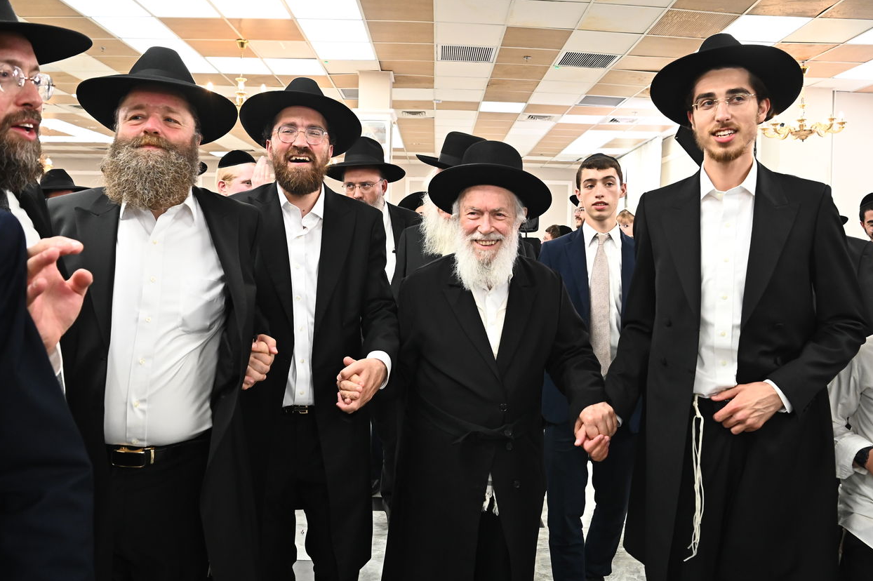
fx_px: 654
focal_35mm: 27
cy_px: 275
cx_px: 451
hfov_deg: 67.4
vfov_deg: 47.9
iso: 3200
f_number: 6.3
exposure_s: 1/200
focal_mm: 24
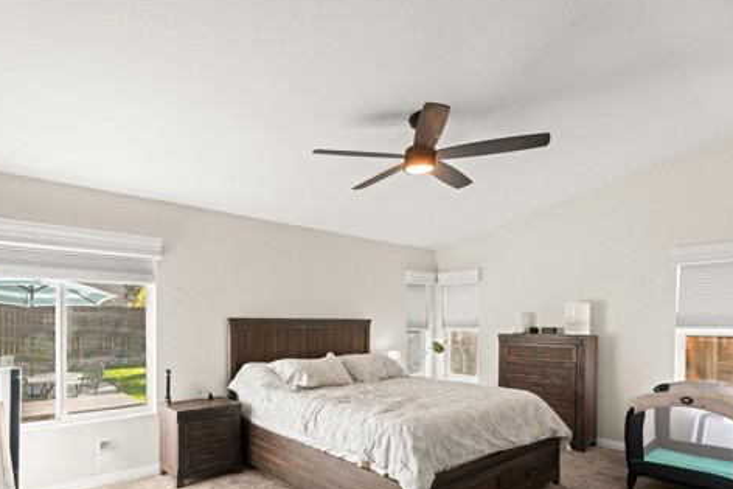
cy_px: 321
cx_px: 276
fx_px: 387
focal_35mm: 19
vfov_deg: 63.2
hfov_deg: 85.3
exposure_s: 1/60
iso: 2000
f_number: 8
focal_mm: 14
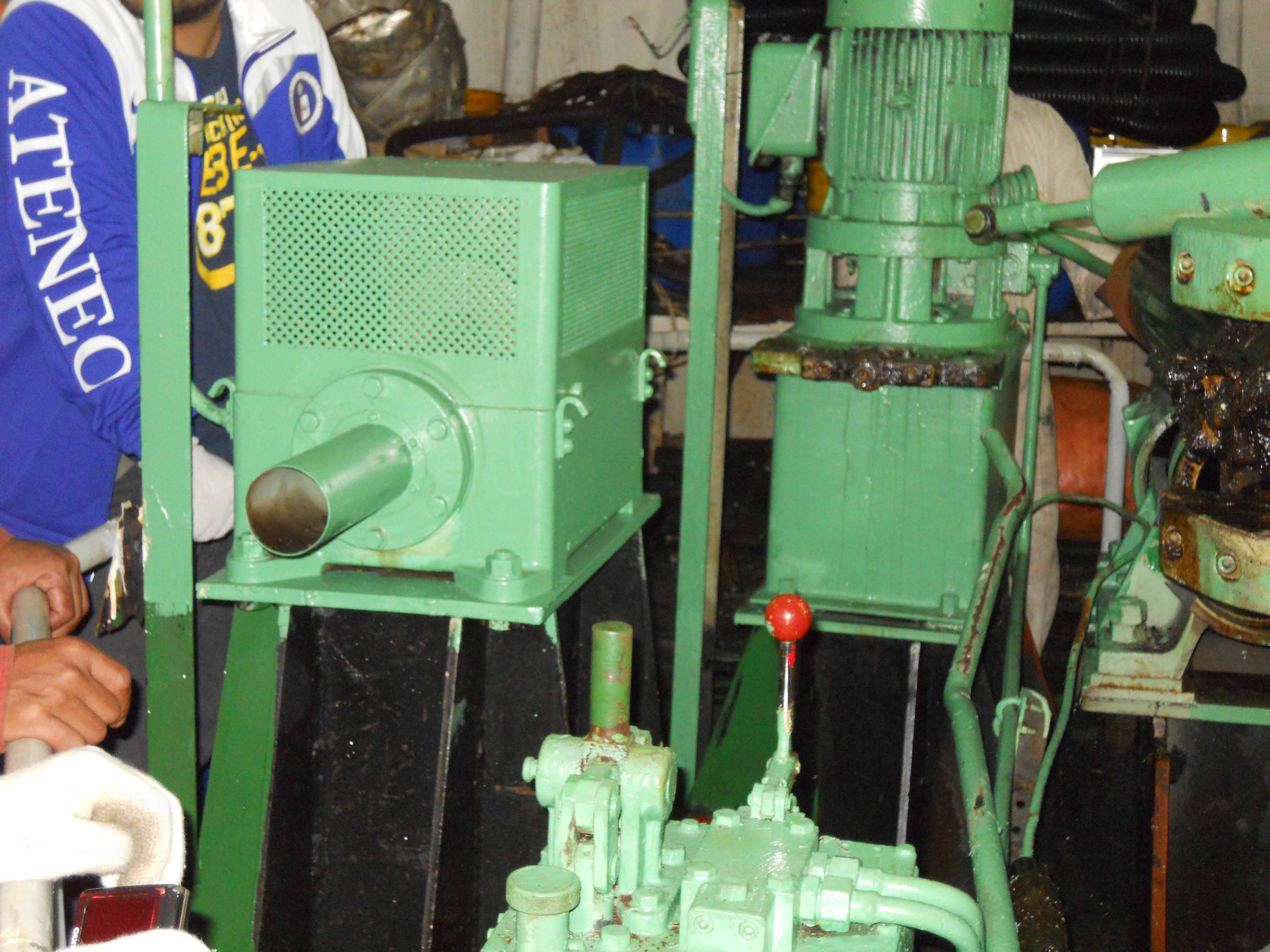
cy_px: 476
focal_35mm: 54
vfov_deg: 27.0
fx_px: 1981
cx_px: 635
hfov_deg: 35.5
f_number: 3.7
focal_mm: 9.6
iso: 500
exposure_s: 1/30
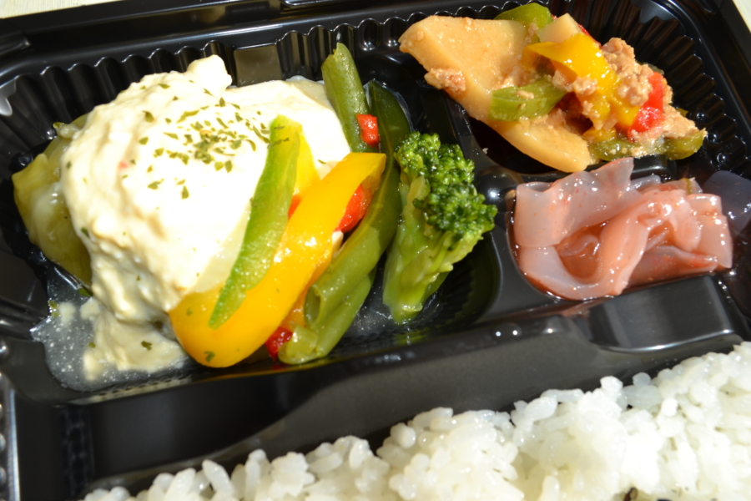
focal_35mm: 30
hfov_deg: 61.9
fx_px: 626
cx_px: 376
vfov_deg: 43.6
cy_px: 250
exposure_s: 1/200
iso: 100
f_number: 9
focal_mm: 20
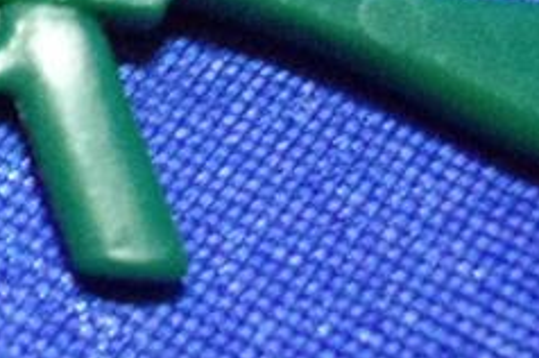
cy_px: -322
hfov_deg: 15.7
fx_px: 1809
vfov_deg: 10.5
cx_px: -247
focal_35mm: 121
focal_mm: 4.9
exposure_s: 1/6
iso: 800
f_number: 3
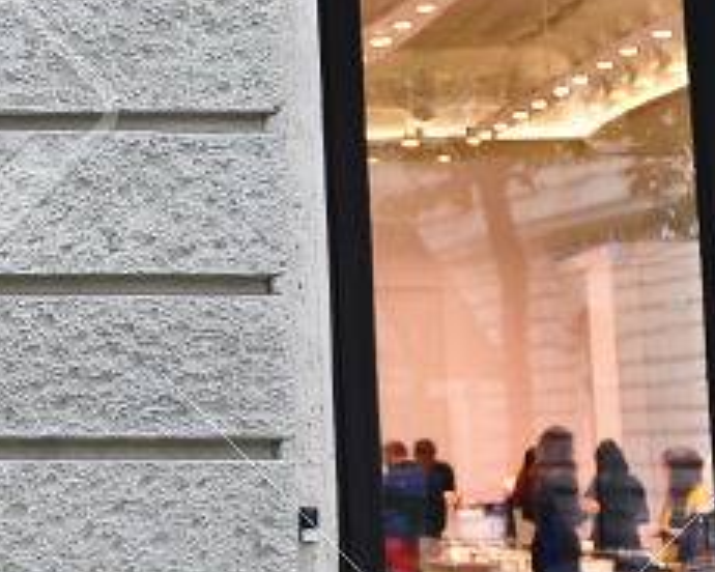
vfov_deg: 12.0
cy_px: 17
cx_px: -640
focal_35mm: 127
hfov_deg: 13.4
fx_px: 2687
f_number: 2.8
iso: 200
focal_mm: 24
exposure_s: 1/160
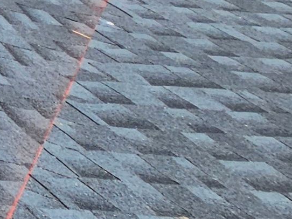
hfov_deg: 10.1
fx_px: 809
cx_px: -686
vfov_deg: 13.5
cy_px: -202
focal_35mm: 96
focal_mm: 2.2
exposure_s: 1/1894
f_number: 2.2
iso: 50
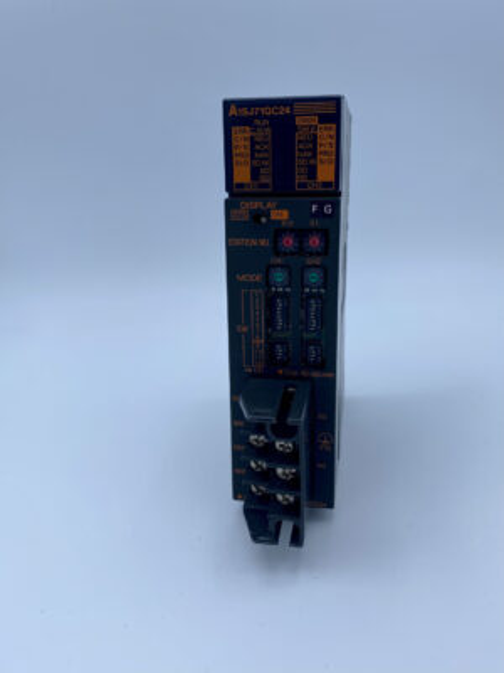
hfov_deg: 53.1
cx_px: 252
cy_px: 336
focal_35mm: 26
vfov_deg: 67.3
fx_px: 505
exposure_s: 1/1218
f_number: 1.8
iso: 32
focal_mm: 4.25
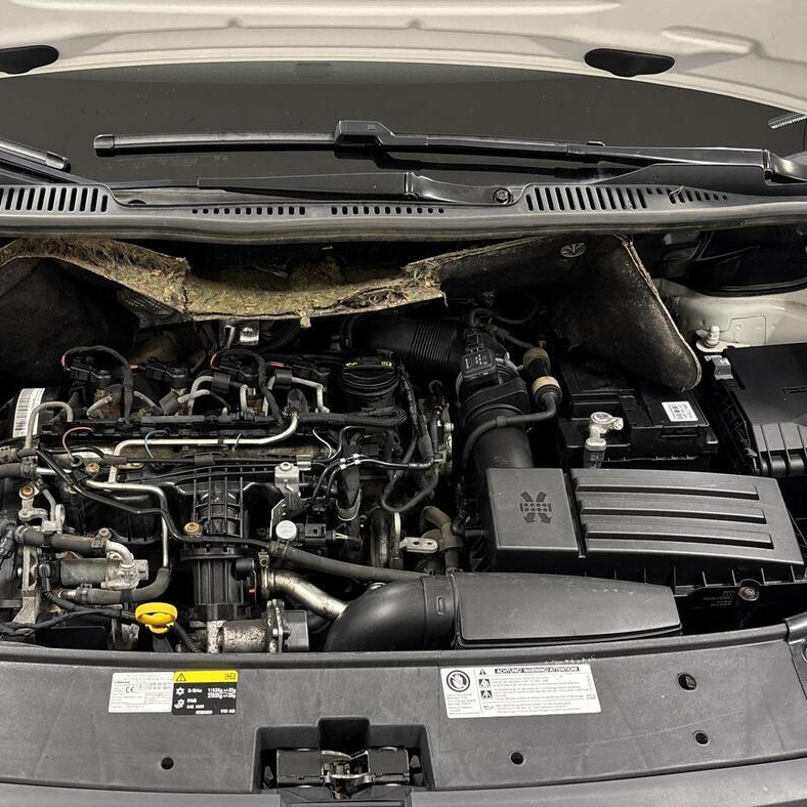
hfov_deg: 39.8
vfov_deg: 39.7
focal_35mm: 42
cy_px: 514
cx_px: 309
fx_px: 1108
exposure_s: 1/50
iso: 200
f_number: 1.6
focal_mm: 5.96
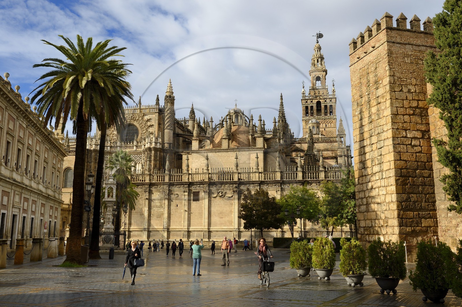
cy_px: 154
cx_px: 231
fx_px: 449
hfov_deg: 54.5
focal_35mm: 35
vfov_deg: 37.8
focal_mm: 35
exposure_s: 1/250
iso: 200
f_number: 13
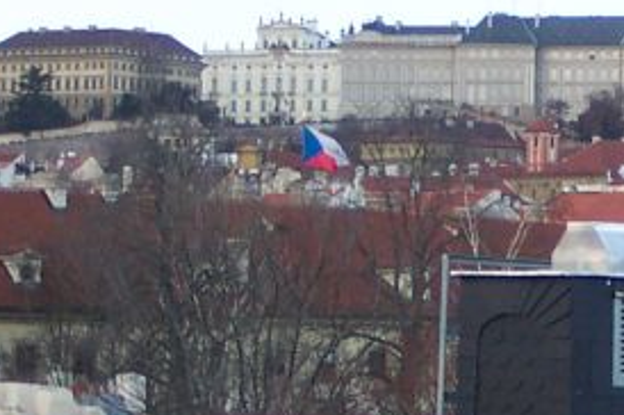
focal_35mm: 228
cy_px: 217
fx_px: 3947
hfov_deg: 8.8
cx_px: 991
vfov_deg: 6.0
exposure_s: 1/180
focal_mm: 13.3
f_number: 3.4
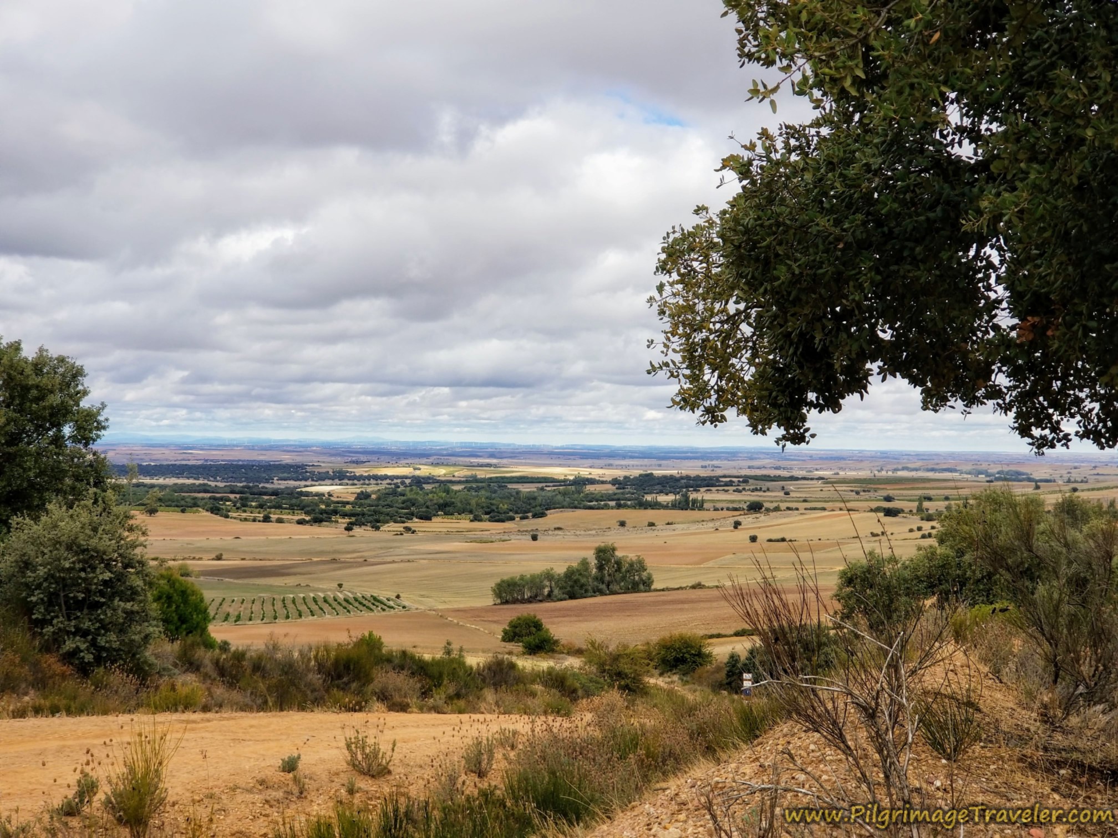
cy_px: 419
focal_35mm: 52
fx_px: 1679
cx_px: 559
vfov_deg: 28.0
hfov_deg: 36.8
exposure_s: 1/820
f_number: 2.4
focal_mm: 6
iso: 25
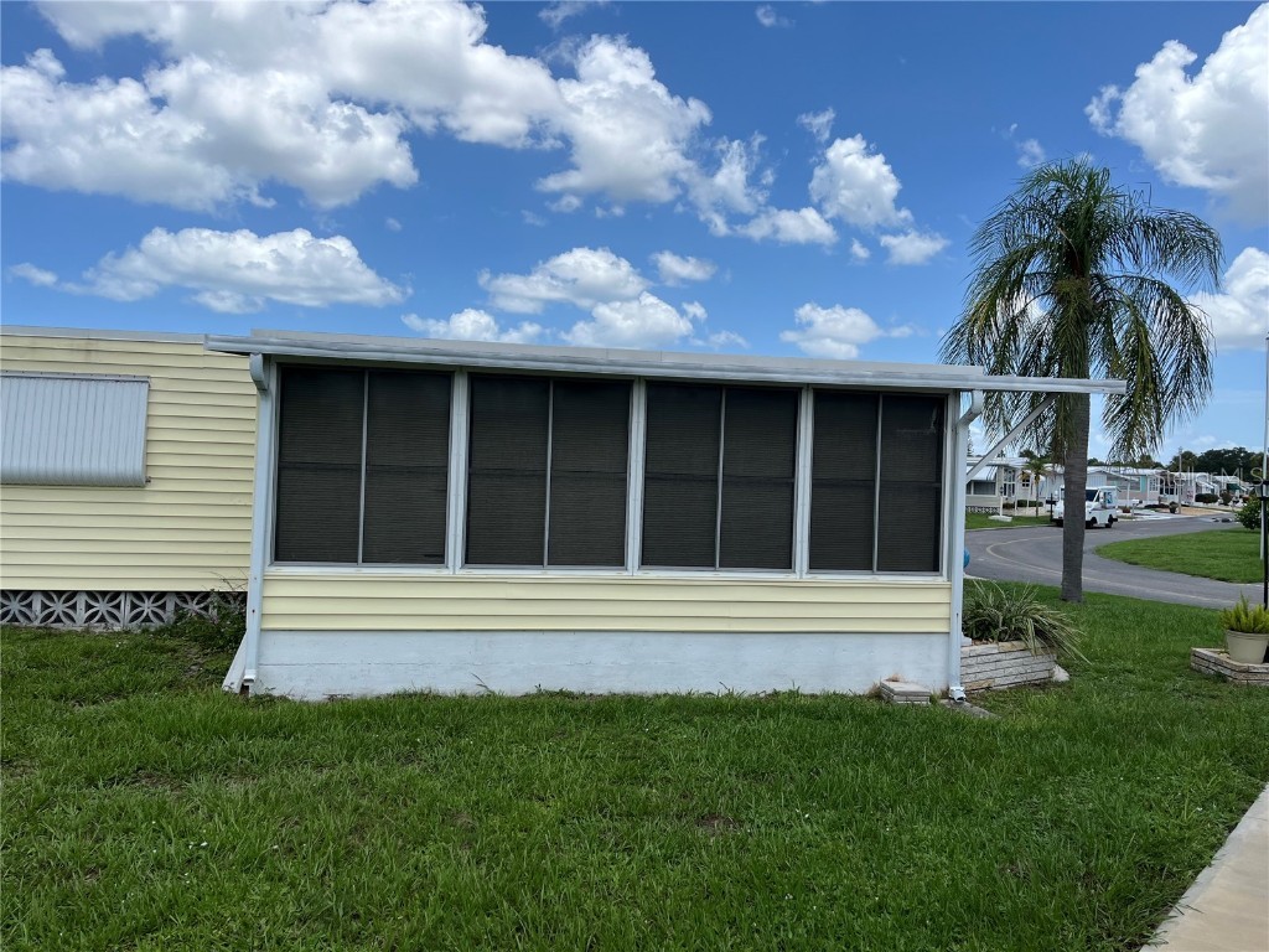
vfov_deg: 53.1
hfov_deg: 67.3
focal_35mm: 26
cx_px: 634
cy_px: 476
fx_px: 953
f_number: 1.6
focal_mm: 5.1
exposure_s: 1/3623
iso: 50
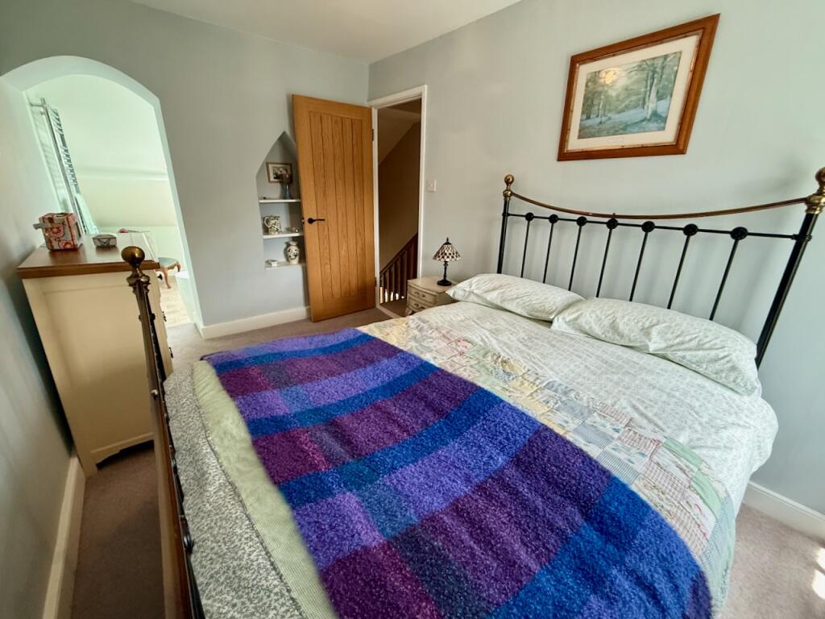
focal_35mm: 14
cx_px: 412
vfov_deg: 85.7
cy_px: 310
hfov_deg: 102.1
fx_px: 334
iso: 200
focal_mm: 2.22
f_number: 2.2
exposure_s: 1/100
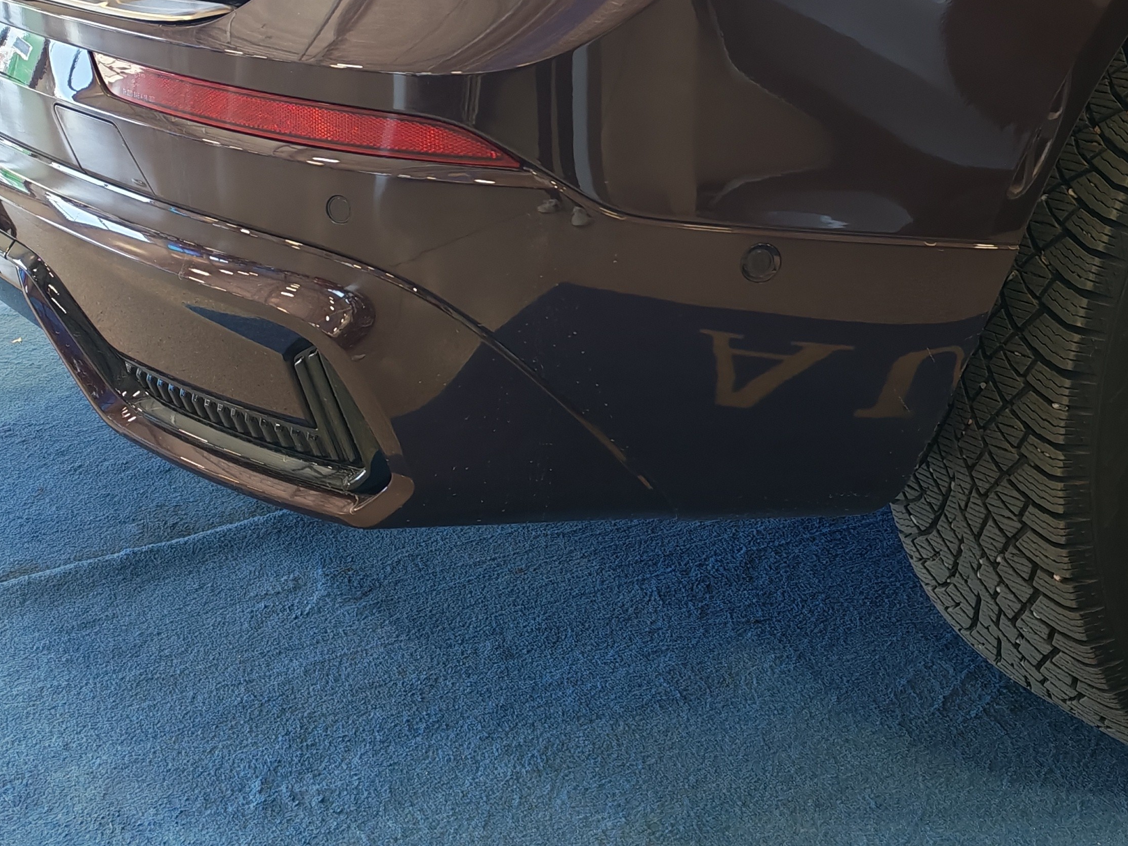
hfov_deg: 33.7
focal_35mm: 57
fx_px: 1857
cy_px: 221
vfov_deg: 25.4
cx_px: 628
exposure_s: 1/100
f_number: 1.9
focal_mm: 6.12
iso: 133
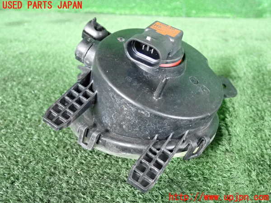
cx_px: 136
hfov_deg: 45.8
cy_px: 102
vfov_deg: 35.1
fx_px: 321
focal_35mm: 41
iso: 2500
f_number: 2.8
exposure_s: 1/125
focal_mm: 7.31
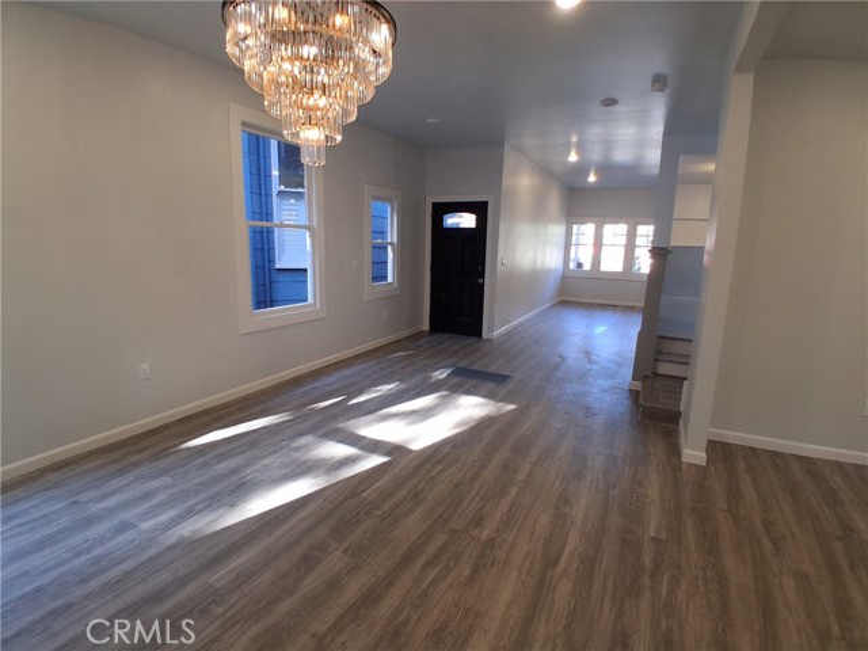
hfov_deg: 91.0
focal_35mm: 17
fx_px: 426
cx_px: 434
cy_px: 326
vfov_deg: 74.7
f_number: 2.2
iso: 100
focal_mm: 1.4
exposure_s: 1/60
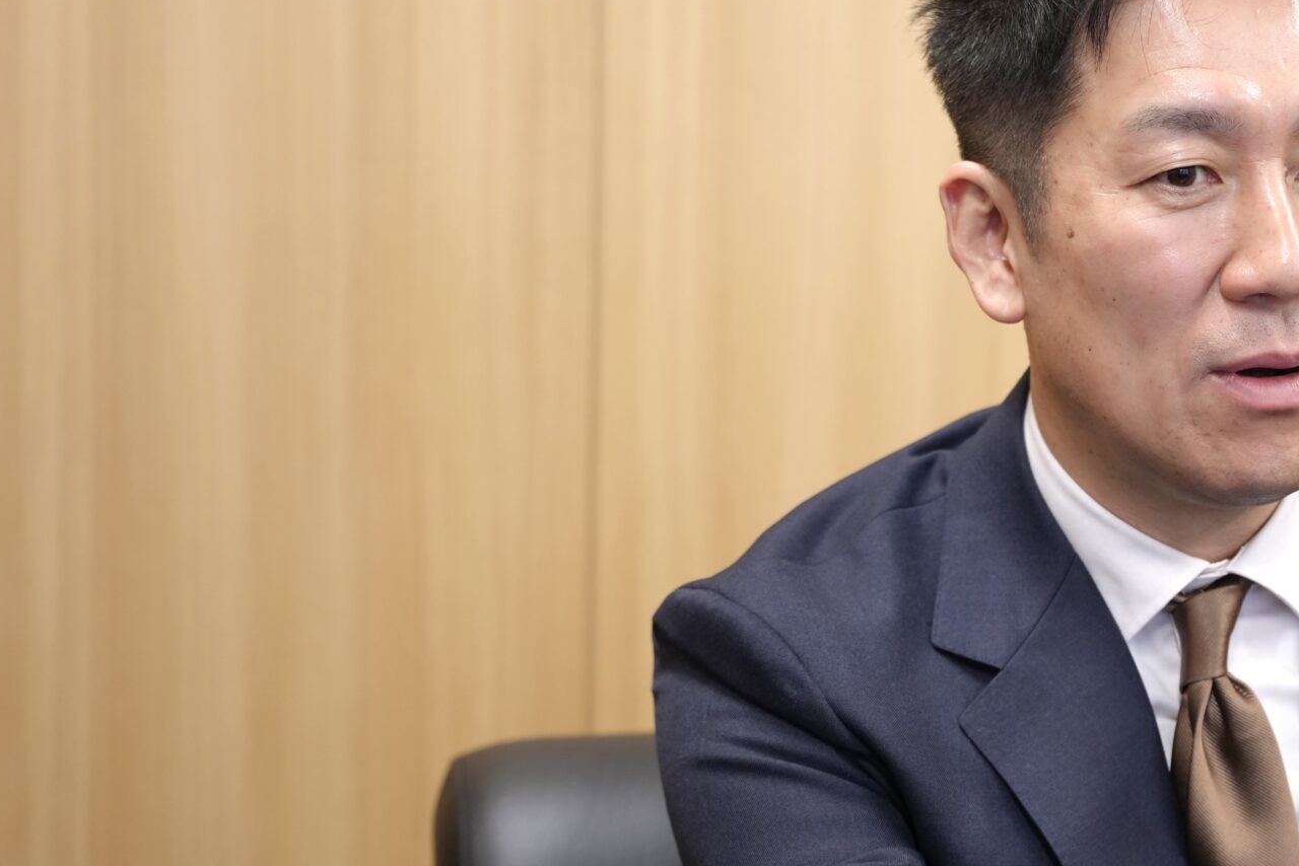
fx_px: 3003
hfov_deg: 23.4
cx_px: 1291
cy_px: 434
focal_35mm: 83
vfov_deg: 16.4
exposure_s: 1/100
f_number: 2.8
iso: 640
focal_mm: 41.6
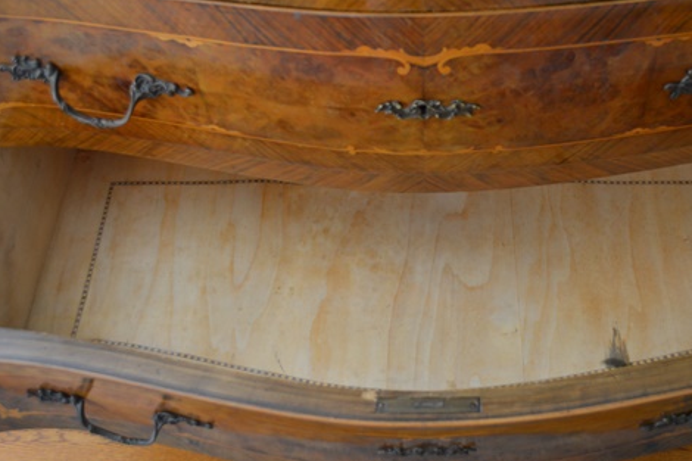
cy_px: 236
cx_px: 415
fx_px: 884
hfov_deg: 42.6
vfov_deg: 29.2
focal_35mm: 46
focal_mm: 24
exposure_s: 1/50
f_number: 4
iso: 800
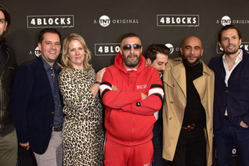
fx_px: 235
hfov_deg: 55.7
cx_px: 114
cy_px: 116
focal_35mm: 34
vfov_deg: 38.3
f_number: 8
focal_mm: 24
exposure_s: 1/250
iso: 2000
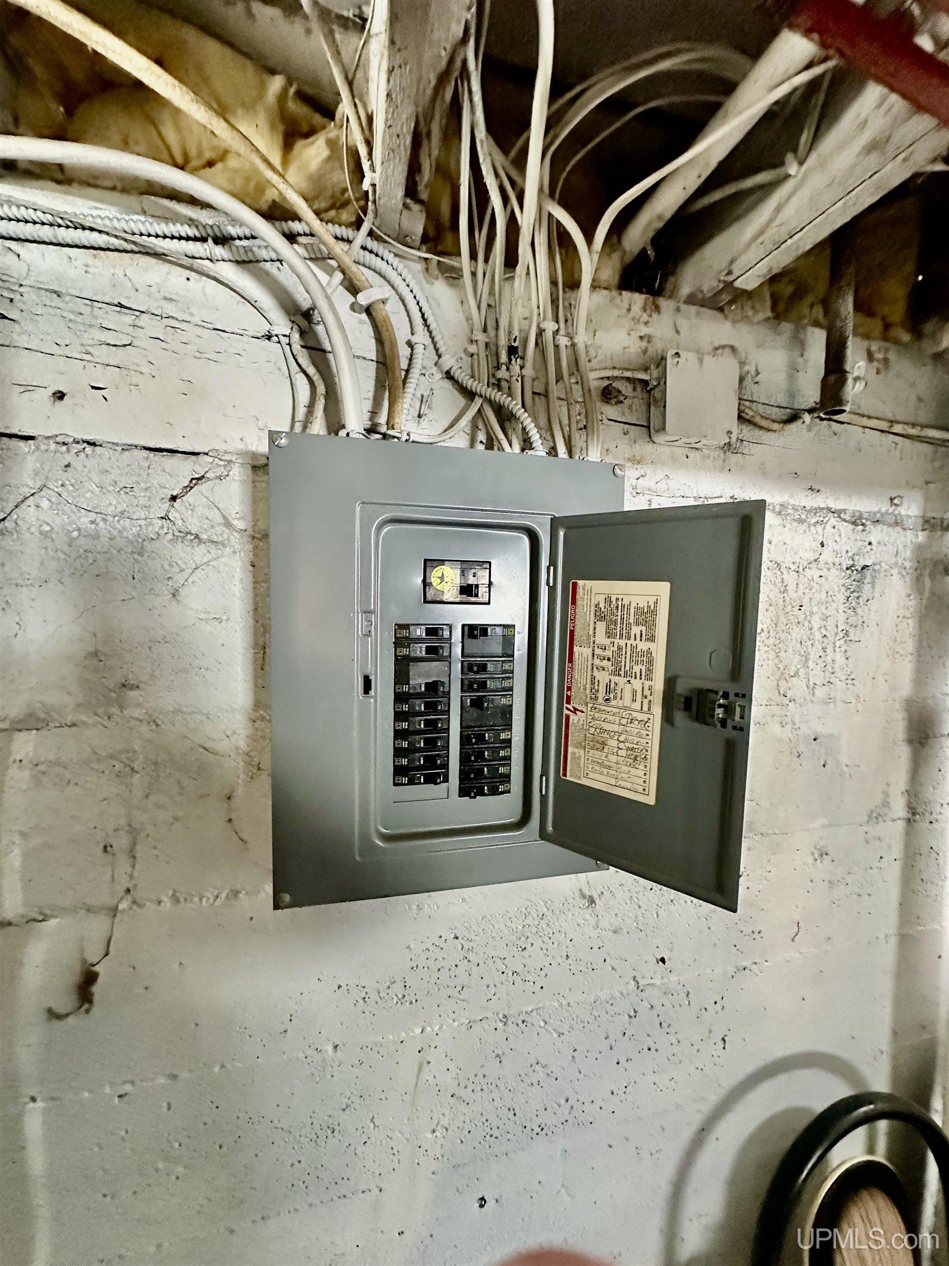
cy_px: 633
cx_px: 474
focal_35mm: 14
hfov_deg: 85.7
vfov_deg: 102.1
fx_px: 512
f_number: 2.2
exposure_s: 1/60
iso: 1000
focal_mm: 2.22
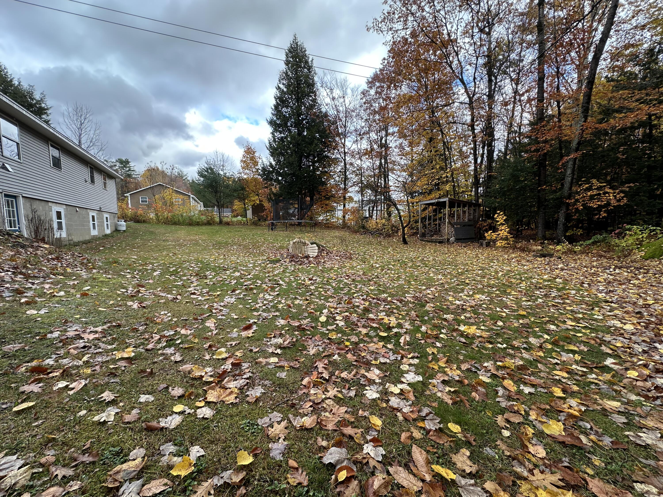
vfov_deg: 85.7
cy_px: 248
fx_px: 268
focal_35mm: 14
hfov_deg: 102.1
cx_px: 332
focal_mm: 2.22
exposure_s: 1/172
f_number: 2.2
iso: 40
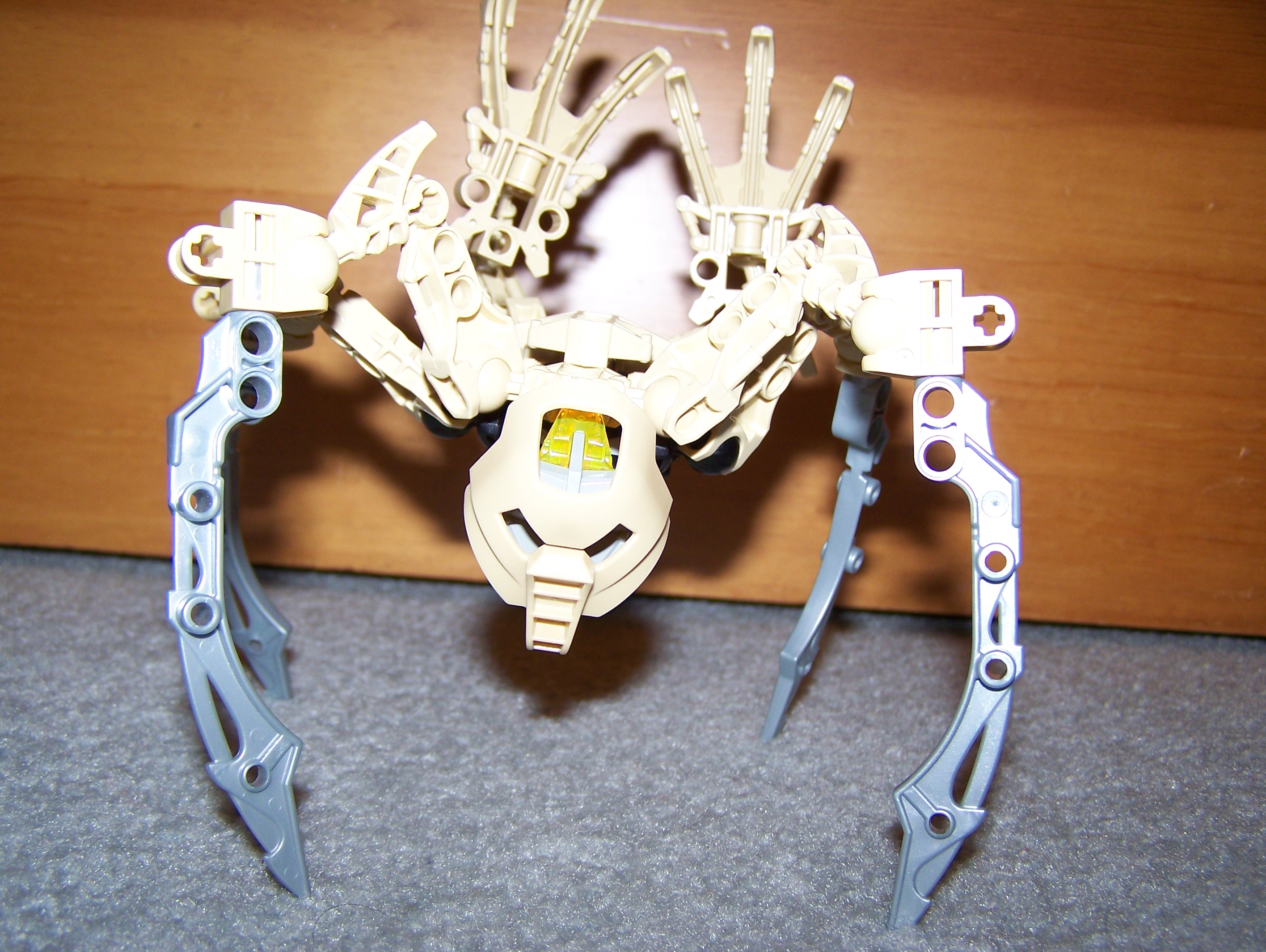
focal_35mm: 38
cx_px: 633
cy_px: 476
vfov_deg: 37.8
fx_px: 1391
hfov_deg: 48.9
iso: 80
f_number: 2.8
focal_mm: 6.3
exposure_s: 1/60
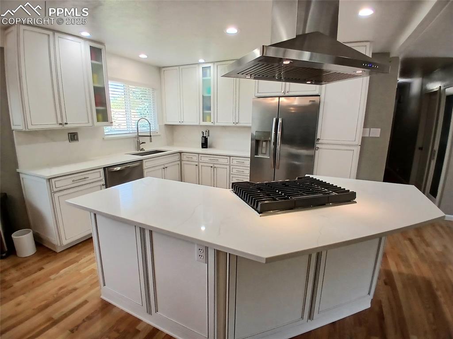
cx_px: 226
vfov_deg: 74.7
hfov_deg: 91.1
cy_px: 170
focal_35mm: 17
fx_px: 222
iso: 80
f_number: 2.2
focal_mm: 1.4
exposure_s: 1/60.2
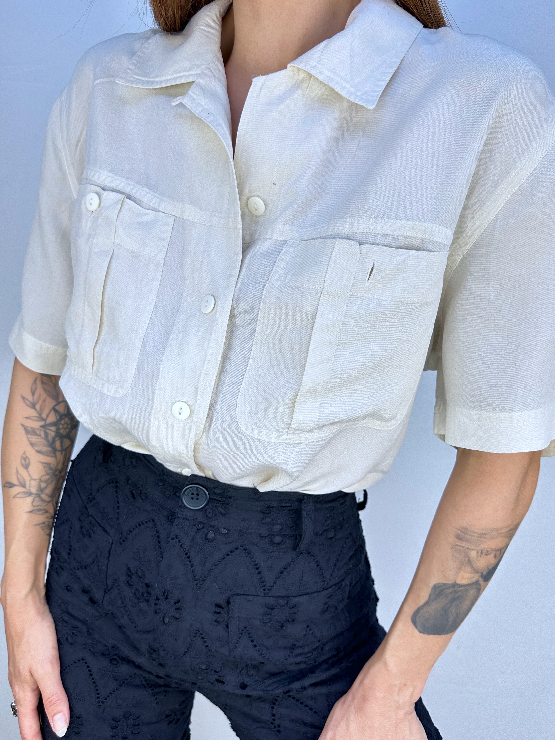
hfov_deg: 53.0
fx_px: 556
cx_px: 294
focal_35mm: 26
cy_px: 355
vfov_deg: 67.3
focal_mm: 6.86
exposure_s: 1/441
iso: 80
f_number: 1.78
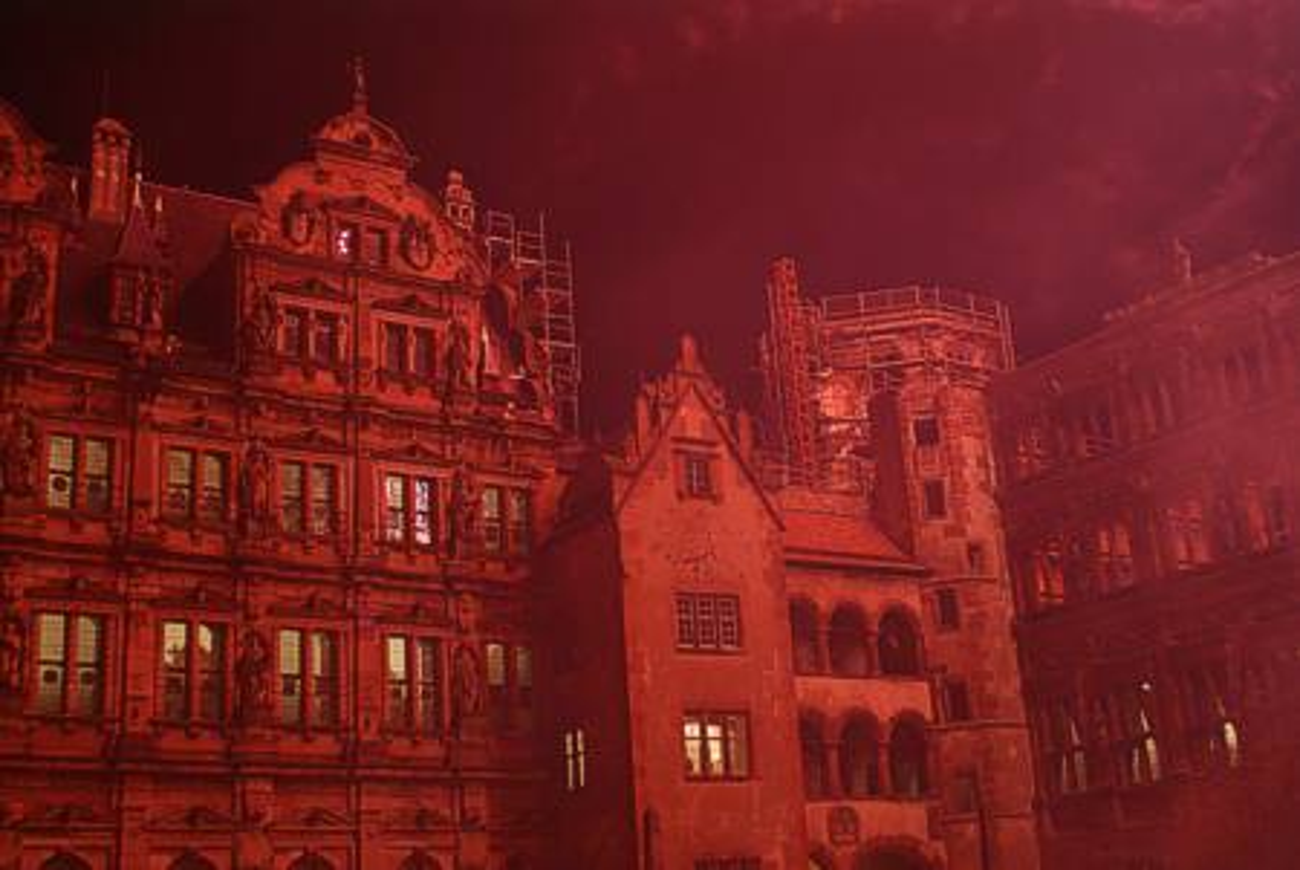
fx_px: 1518
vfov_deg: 32.0
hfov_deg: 46.4
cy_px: 435
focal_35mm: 42
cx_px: 650
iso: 400
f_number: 2.8
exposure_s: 1/15
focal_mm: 28
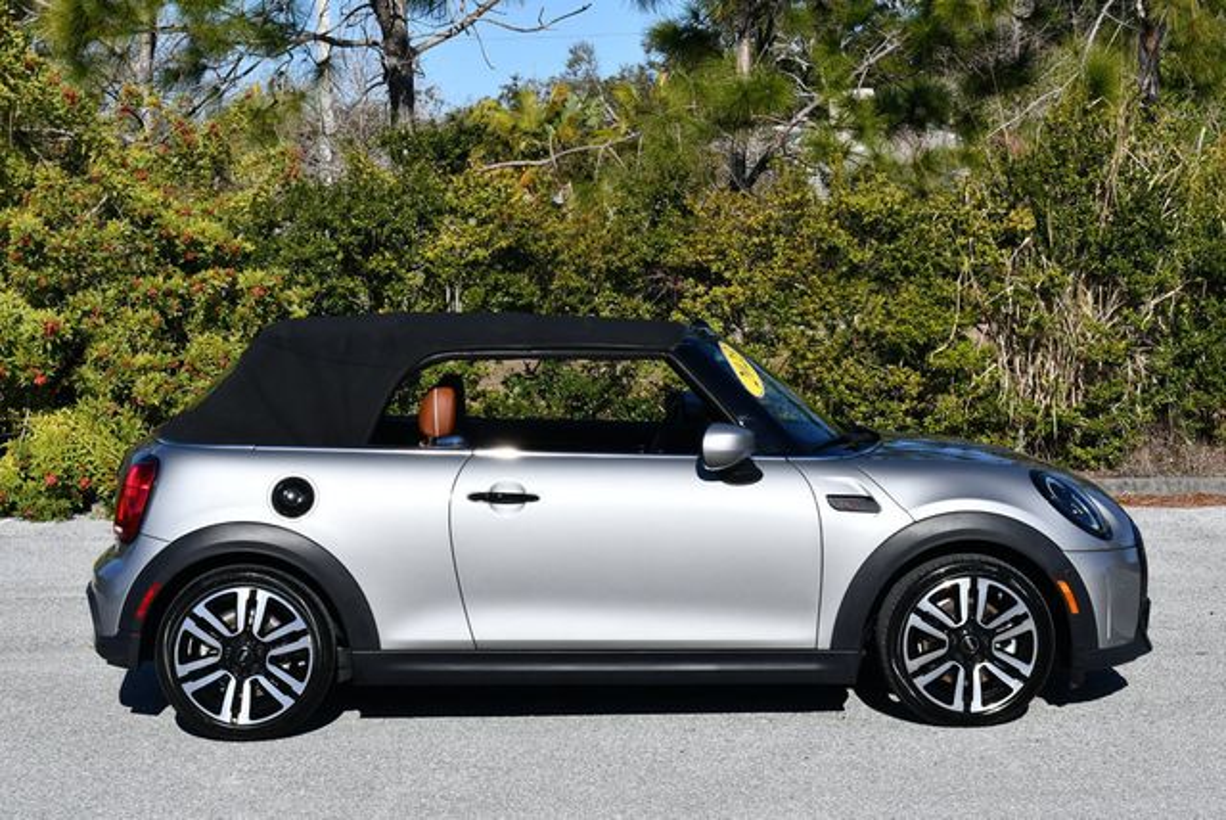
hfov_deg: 25.3
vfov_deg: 17.1
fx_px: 2727
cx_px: 613
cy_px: 410
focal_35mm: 80
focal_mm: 40
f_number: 9
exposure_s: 1/320
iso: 100
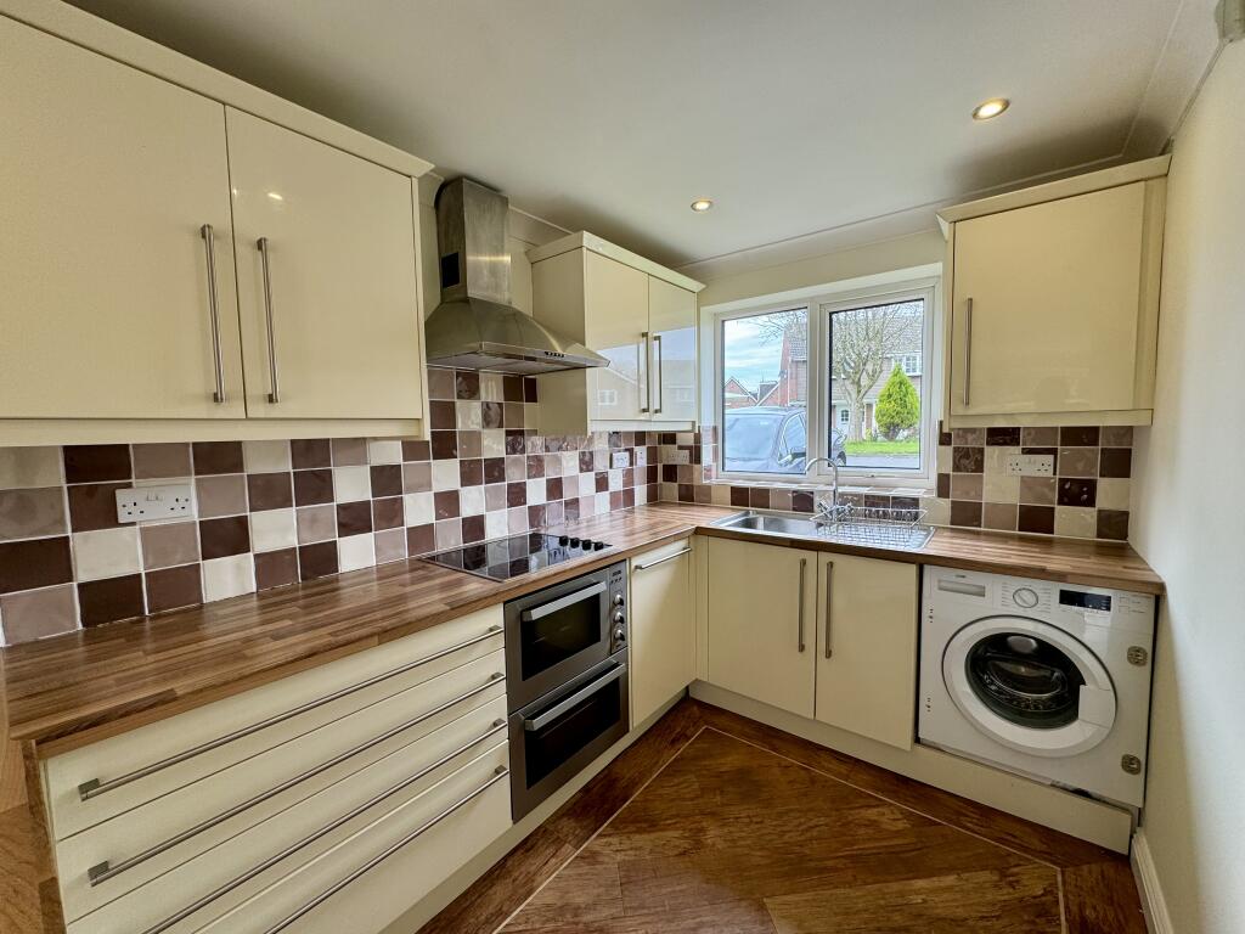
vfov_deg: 85.7
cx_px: 622
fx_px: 504
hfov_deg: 102.1
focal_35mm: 14
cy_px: 467
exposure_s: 1/100
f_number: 2.2
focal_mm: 2.22
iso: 50
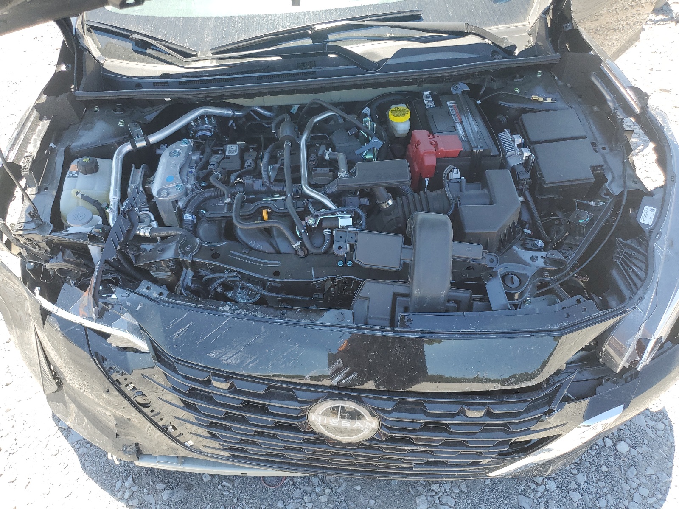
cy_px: 254
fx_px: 510
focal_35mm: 26
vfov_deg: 53.1
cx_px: 340
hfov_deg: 67.3
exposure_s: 1/500
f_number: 1.5
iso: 50
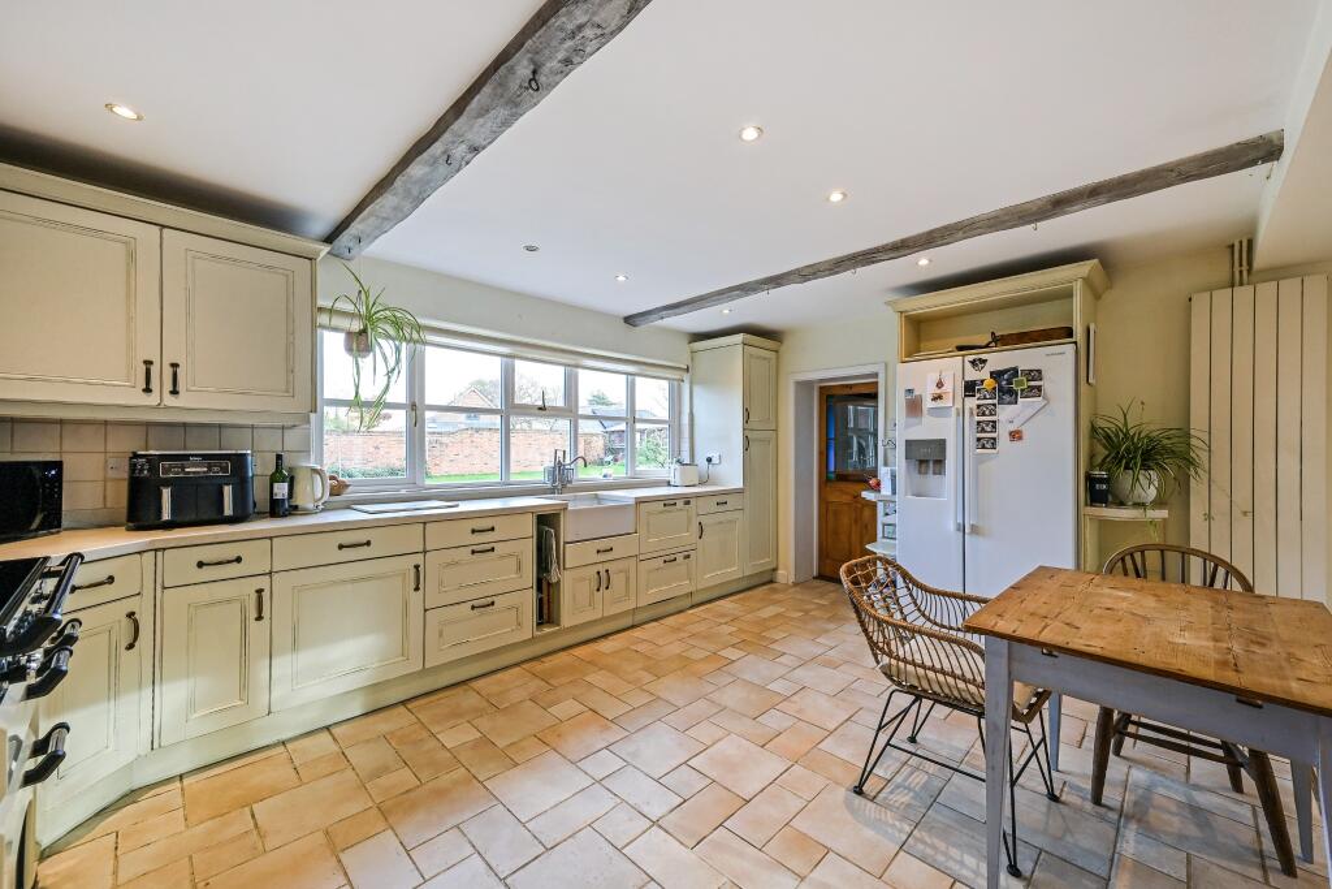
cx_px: 666
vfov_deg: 81.2
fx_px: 518
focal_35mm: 14
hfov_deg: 104.2
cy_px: 444
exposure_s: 1/4
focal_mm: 14
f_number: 9
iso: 320
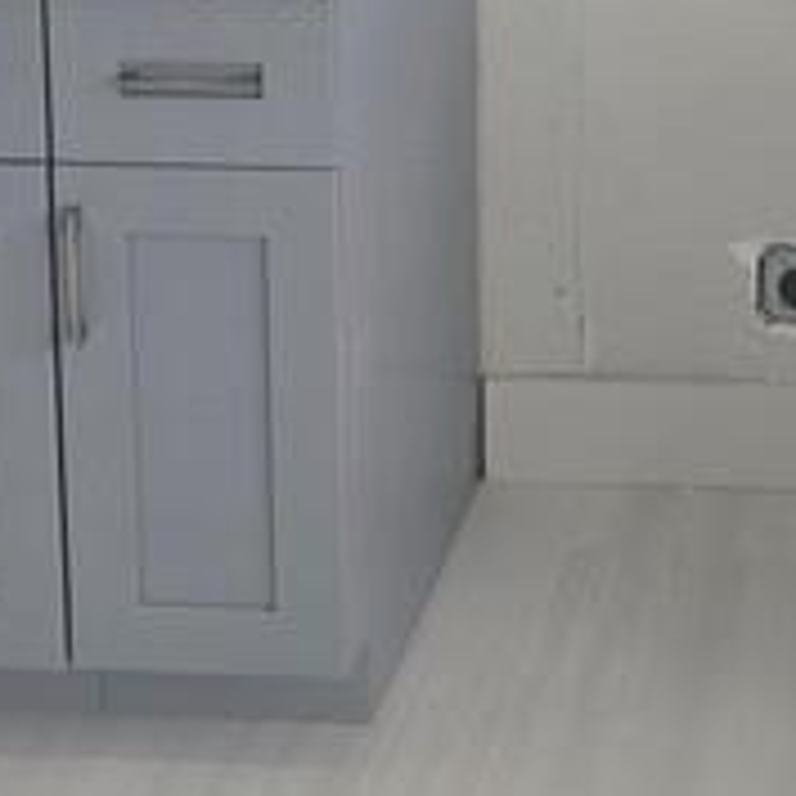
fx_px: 2393
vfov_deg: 16.7
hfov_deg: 18.2
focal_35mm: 92
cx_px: 872
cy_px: -495
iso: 64
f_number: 1.7
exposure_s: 1/180
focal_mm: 6.3
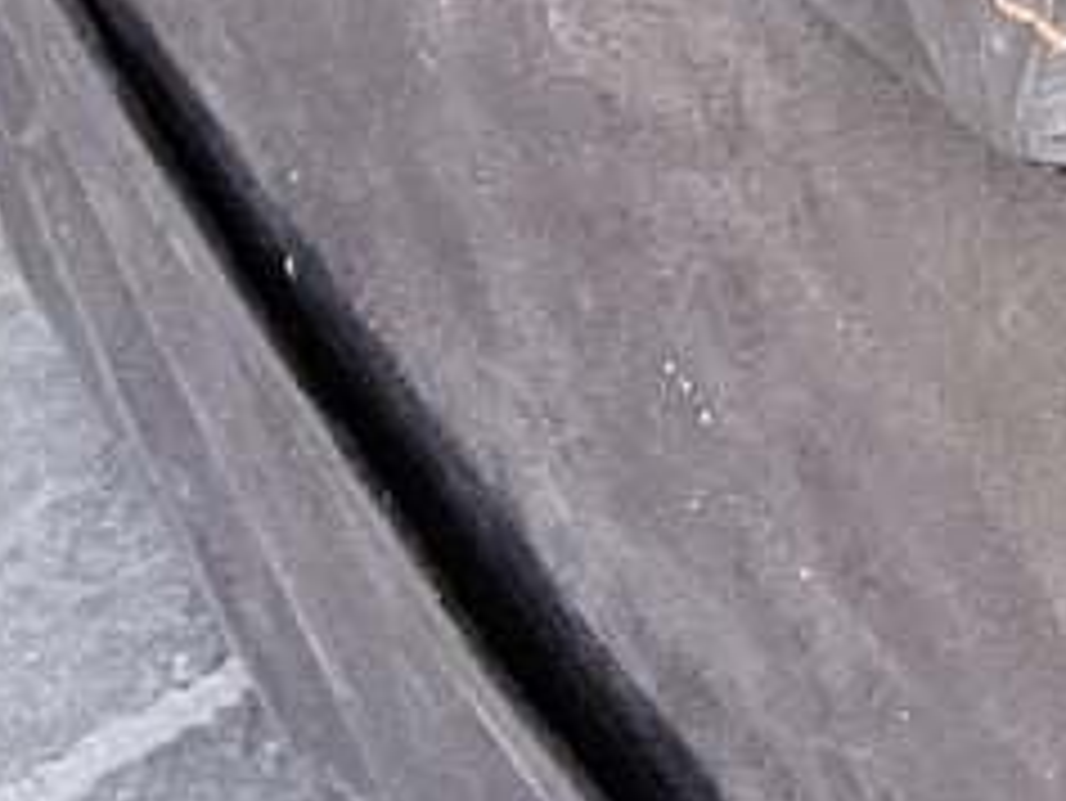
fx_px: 5700
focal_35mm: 185
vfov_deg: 7.3
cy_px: -1456
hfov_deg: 10.1
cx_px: 1900
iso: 125
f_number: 1.8
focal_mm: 3
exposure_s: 1/60
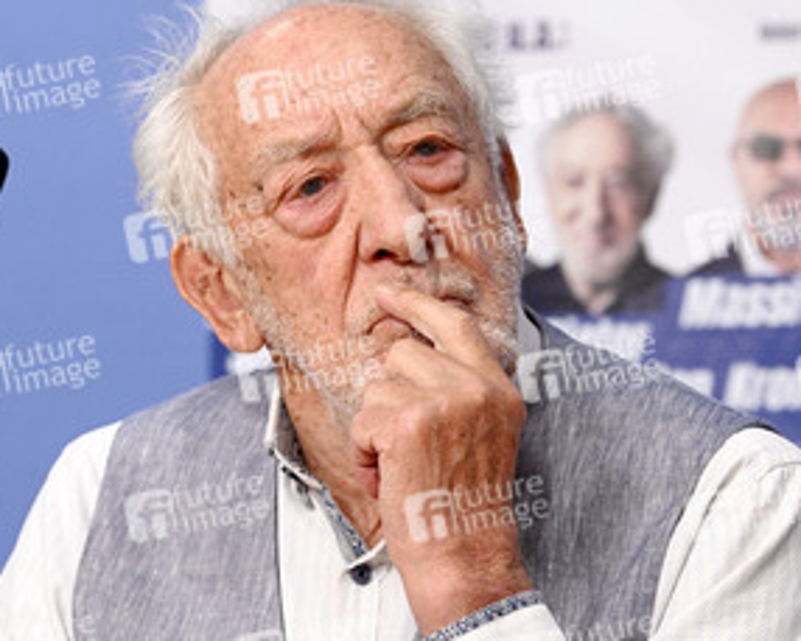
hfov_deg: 6.5
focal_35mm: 296
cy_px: 300
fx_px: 7020
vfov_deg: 5.2
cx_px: 234
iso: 2500
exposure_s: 1/320
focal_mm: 200
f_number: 6.3
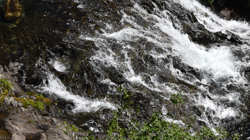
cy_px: 38
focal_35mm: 77
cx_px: 192
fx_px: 510
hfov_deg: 27.1
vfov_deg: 15.6
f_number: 10
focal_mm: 45
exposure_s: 1/400
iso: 100
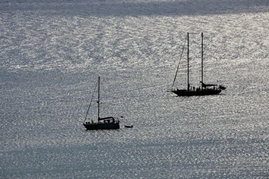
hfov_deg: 7.2
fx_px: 2130
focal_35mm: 285
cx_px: 134
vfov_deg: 4.8
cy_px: 90
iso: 100
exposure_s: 1/4000
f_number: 5.6
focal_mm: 190
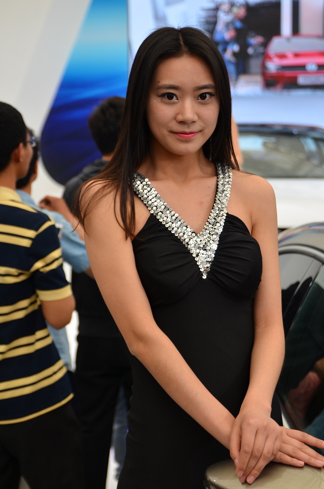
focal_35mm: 71
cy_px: 234
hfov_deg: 19.1
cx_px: 186
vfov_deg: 28.5
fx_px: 962
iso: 200
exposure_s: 1/250
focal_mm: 40
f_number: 2.8
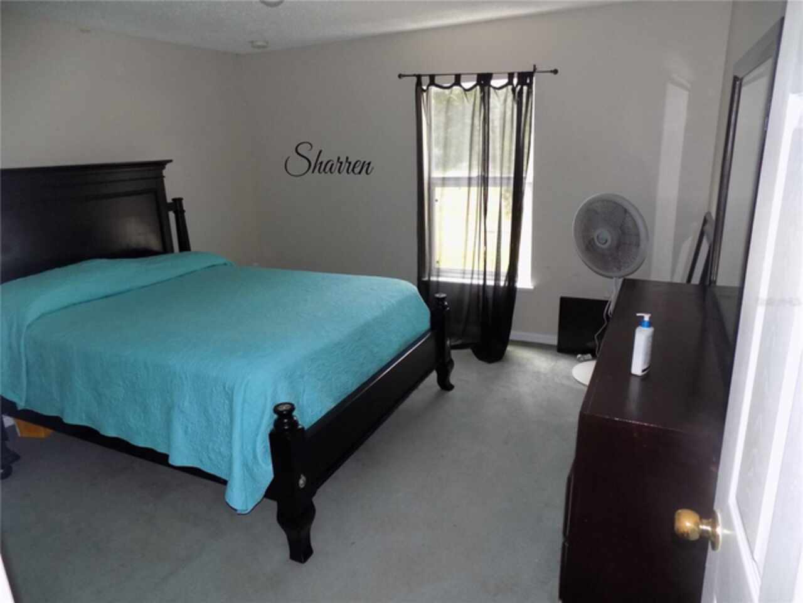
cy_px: 302
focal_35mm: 23
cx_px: 402
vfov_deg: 58.9
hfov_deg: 73.9
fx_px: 534
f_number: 3.1
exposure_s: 1/30
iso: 200
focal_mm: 4
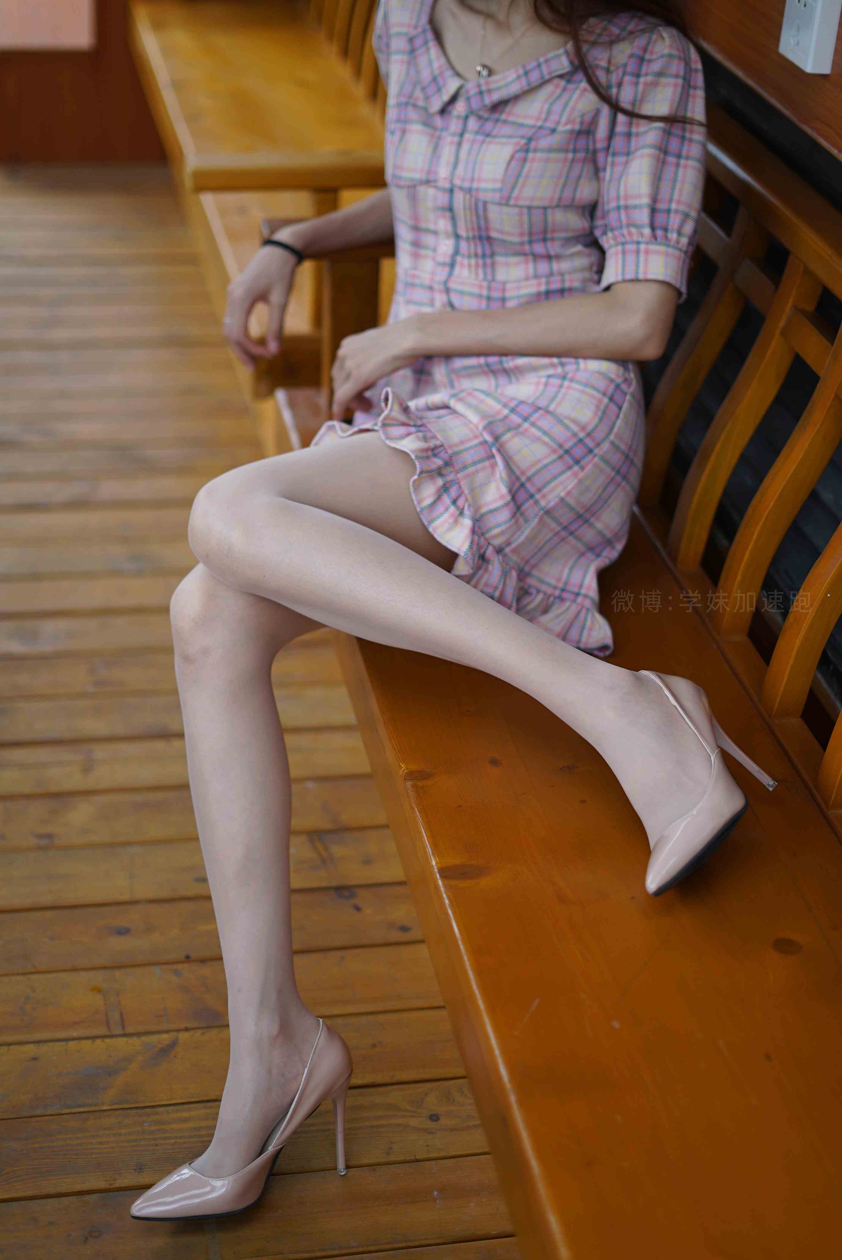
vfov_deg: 39.6
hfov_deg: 27.0
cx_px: 421
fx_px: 1752
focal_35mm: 50
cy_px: 630
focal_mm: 50
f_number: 1.8
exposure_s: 1/1000
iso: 200
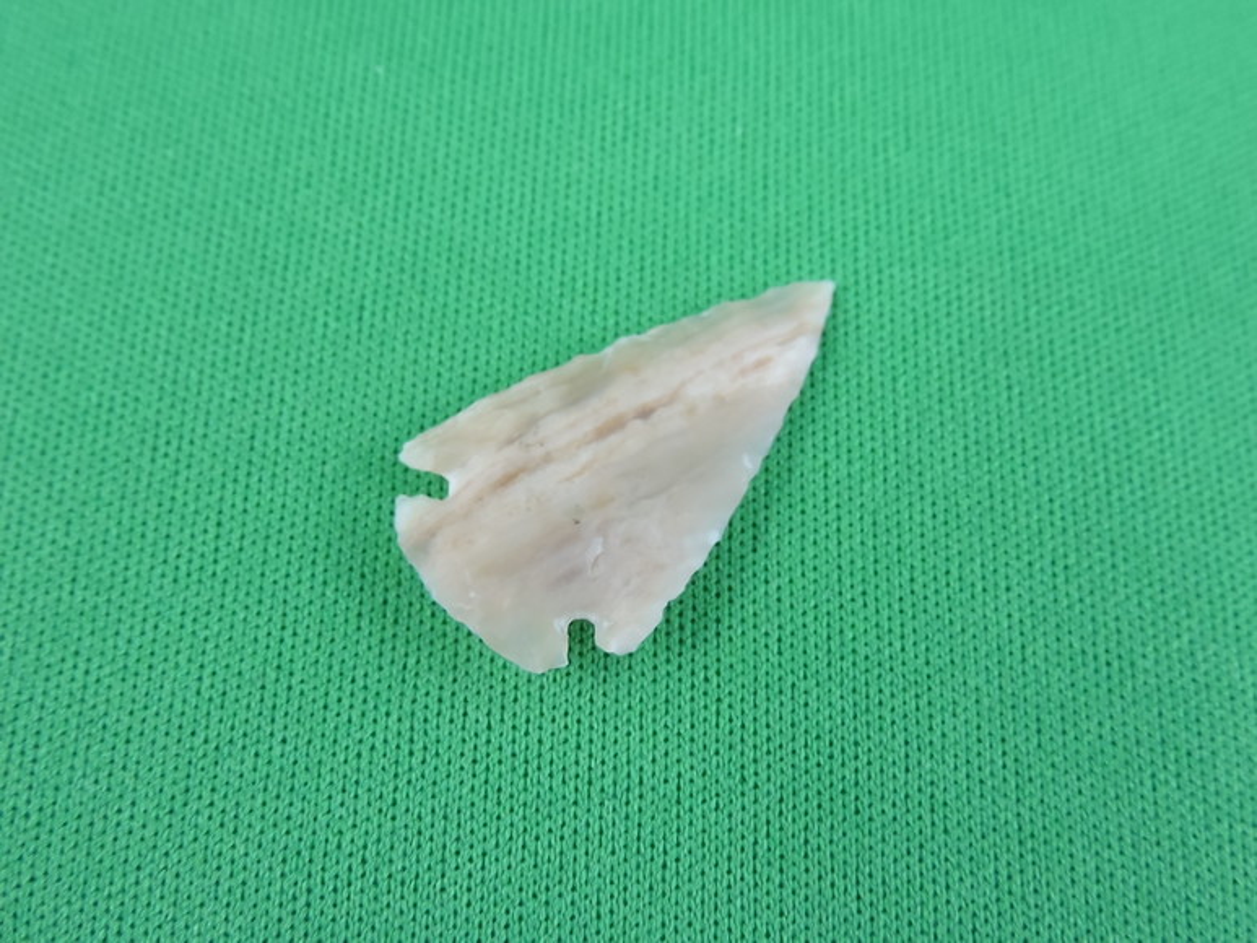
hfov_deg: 52.6
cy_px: 472
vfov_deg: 40.7
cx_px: 628
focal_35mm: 35
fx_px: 1271
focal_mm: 6.3
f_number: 3.8
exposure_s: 1/125
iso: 800
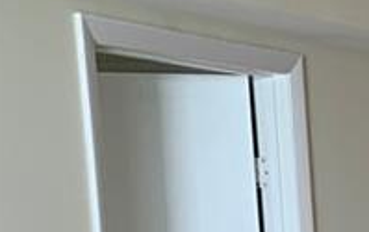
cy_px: 603
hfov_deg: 11.0
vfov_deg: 7.3
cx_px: 823
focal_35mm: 166
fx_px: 1672
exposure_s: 1/82
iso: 100
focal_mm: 4.25
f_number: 1.8
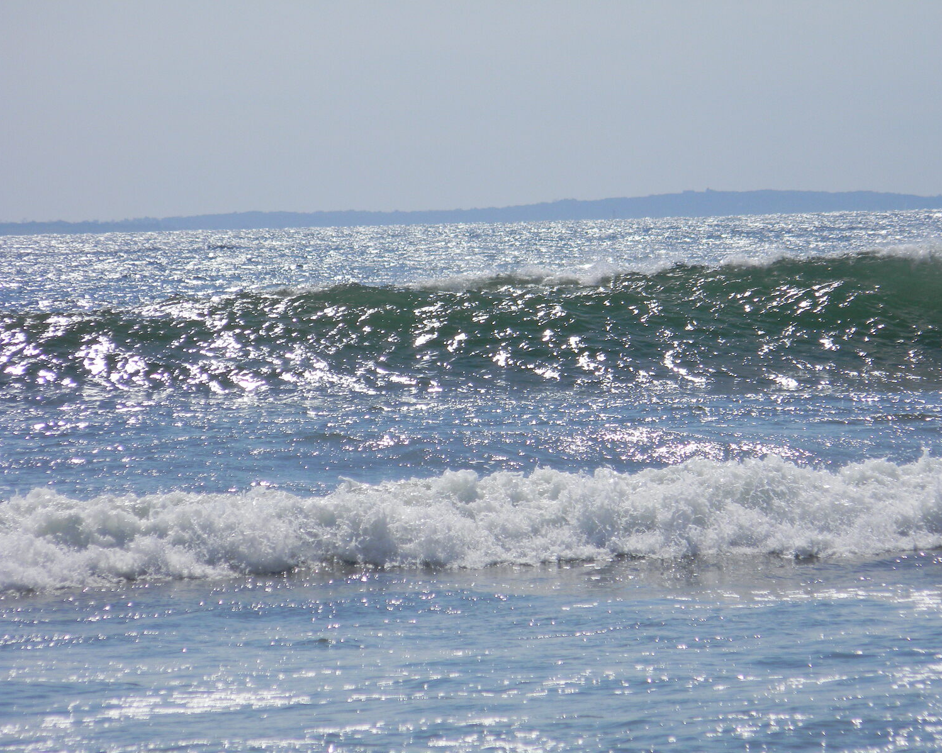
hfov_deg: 4.5
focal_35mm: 432
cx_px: 490
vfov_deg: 3.6
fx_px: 12042
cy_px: 377
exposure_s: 1/443
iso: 80
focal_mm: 75
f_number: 10.8
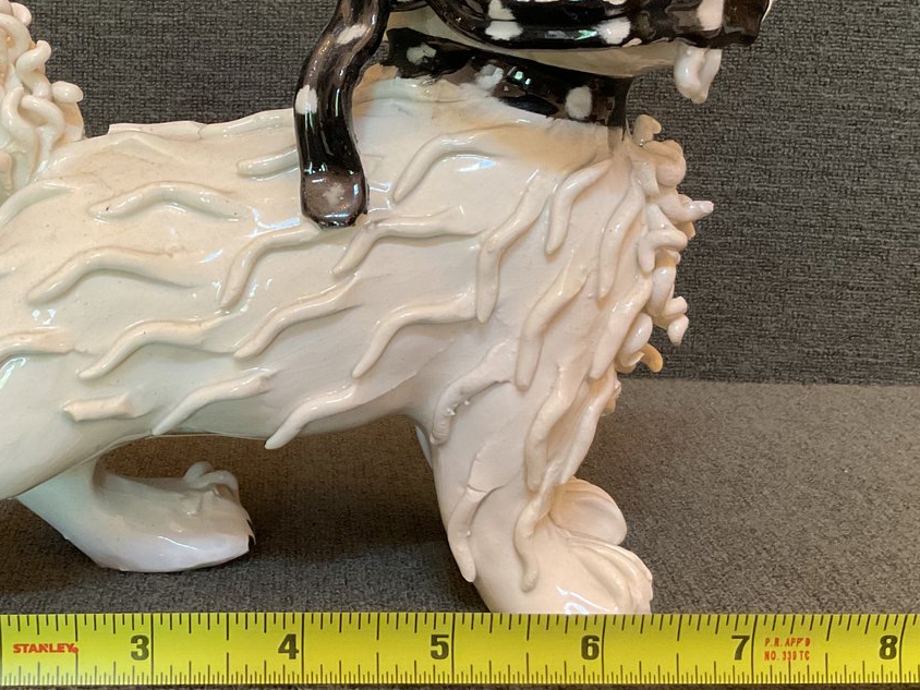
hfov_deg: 36.3
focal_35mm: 52
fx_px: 1382
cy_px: 213
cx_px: 280
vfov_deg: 27.8
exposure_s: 1/60
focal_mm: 3
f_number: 1.8
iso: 250
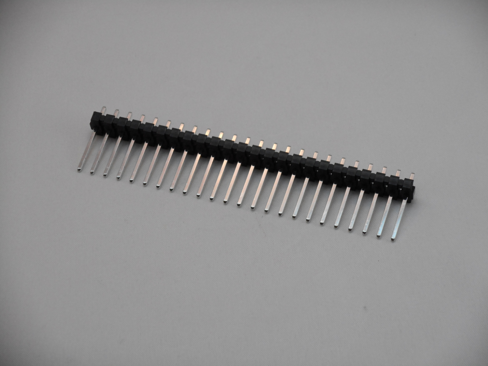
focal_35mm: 117
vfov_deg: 12.7
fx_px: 1649
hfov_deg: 16.8
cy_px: 183
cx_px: 244
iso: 450
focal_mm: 20.9
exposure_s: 1/60
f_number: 5.9
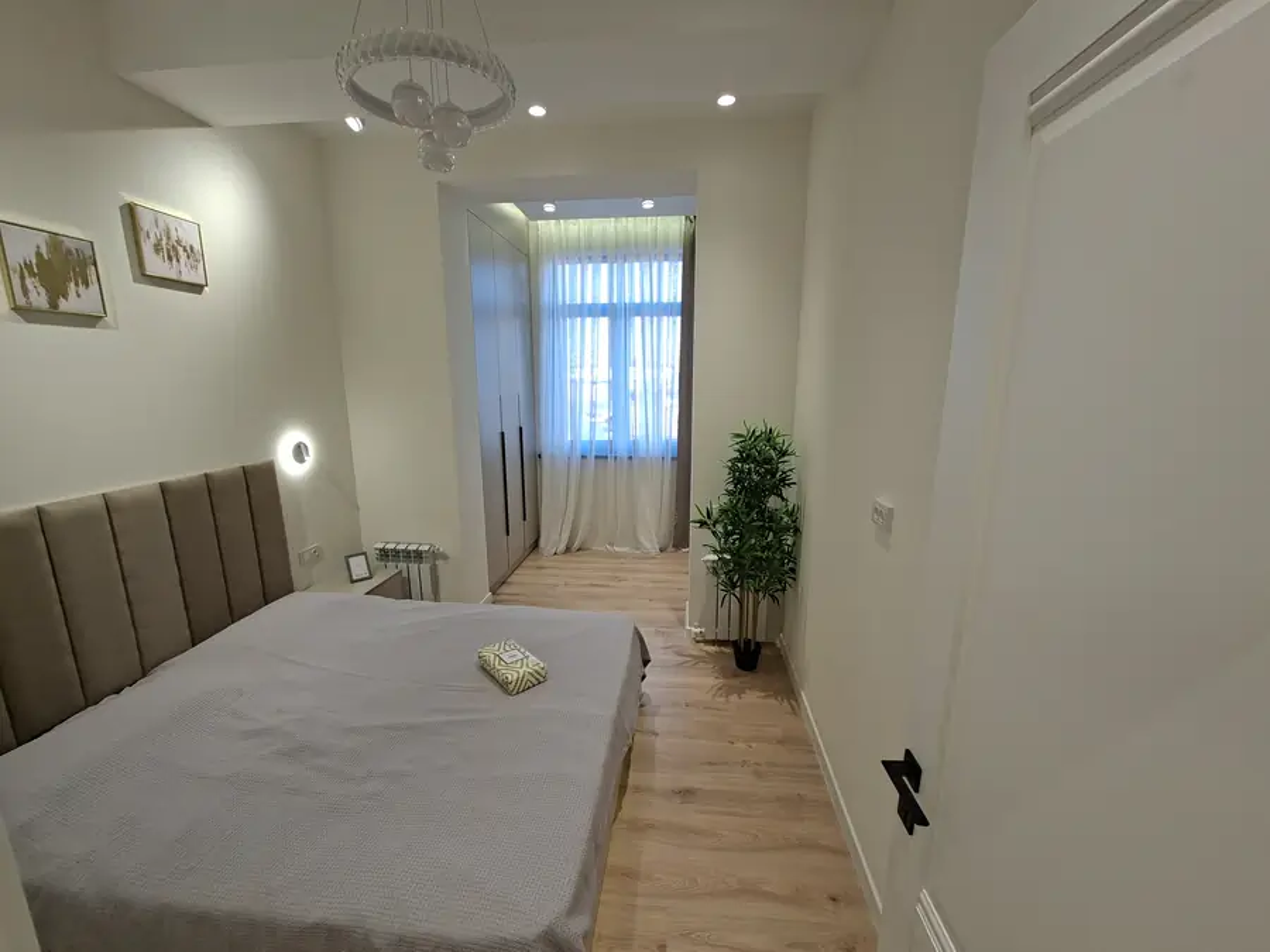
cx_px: 635
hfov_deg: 106.2
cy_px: 476
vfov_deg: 89.9
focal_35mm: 13
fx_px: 477
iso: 40
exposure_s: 1/50
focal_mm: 1.74
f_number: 2.2
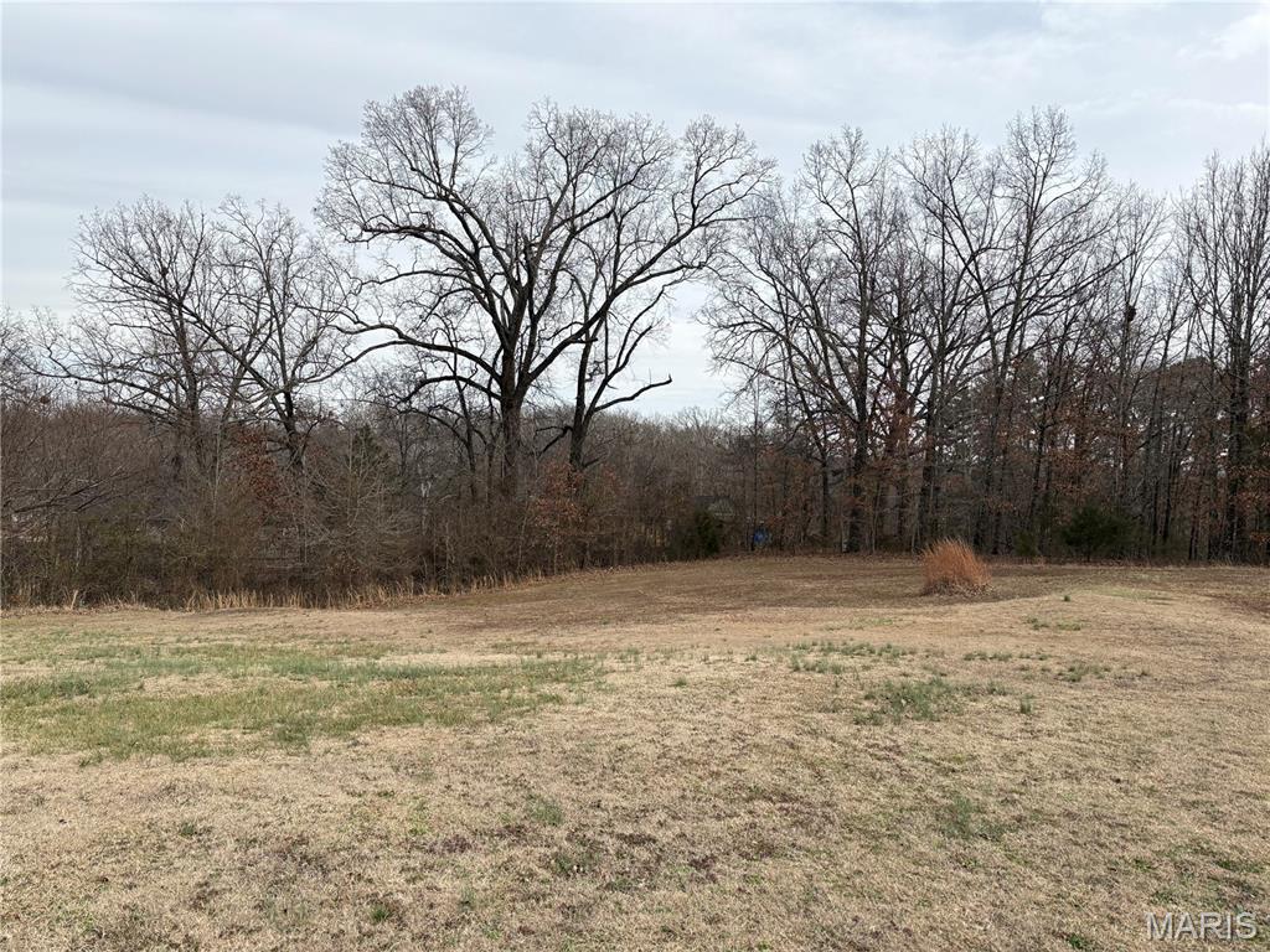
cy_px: 476
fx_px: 954
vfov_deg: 53.1
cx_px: 635
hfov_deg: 67.3
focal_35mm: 26
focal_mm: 5.96
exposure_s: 1/3279
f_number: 1.6
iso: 50
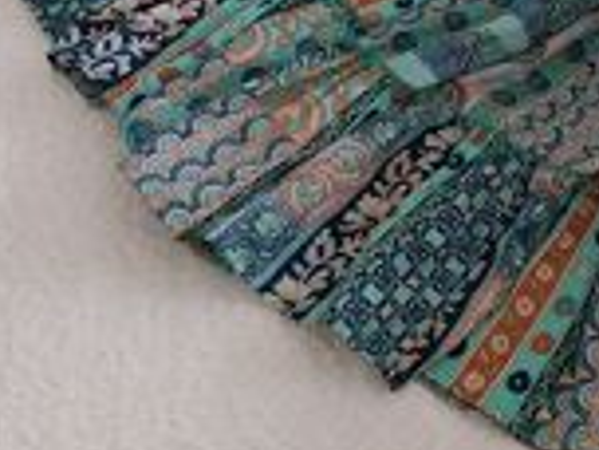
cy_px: -43
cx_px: 611
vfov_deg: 17.4
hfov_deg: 22.8
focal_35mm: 82
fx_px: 1419
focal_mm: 4
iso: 320
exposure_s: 1/33.3
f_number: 1.8
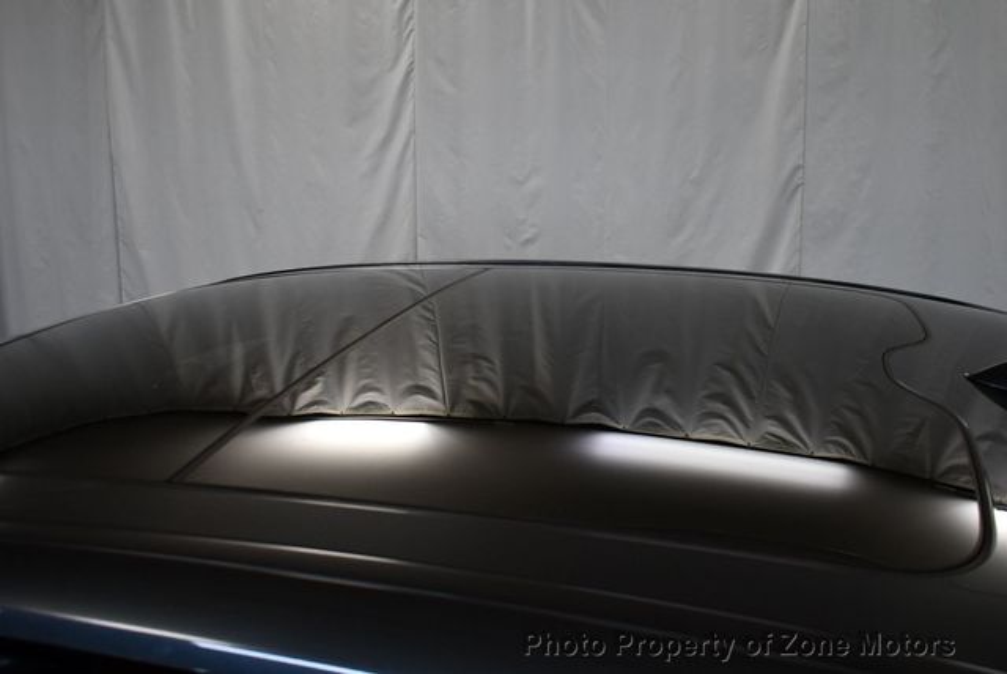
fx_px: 1008
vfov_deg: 36.9
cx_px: 504
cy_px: 337
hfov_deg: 53.1
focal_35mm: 36
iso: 560
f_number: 3.5
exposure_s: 1/250
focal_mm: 18
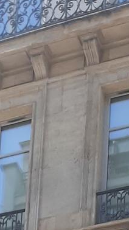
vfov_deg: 12.1
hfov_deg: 8.2
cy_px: 549
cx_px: -69
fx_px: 878
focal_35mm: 144
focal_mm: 3.93
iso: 40
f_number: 1.7
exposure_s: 1/897
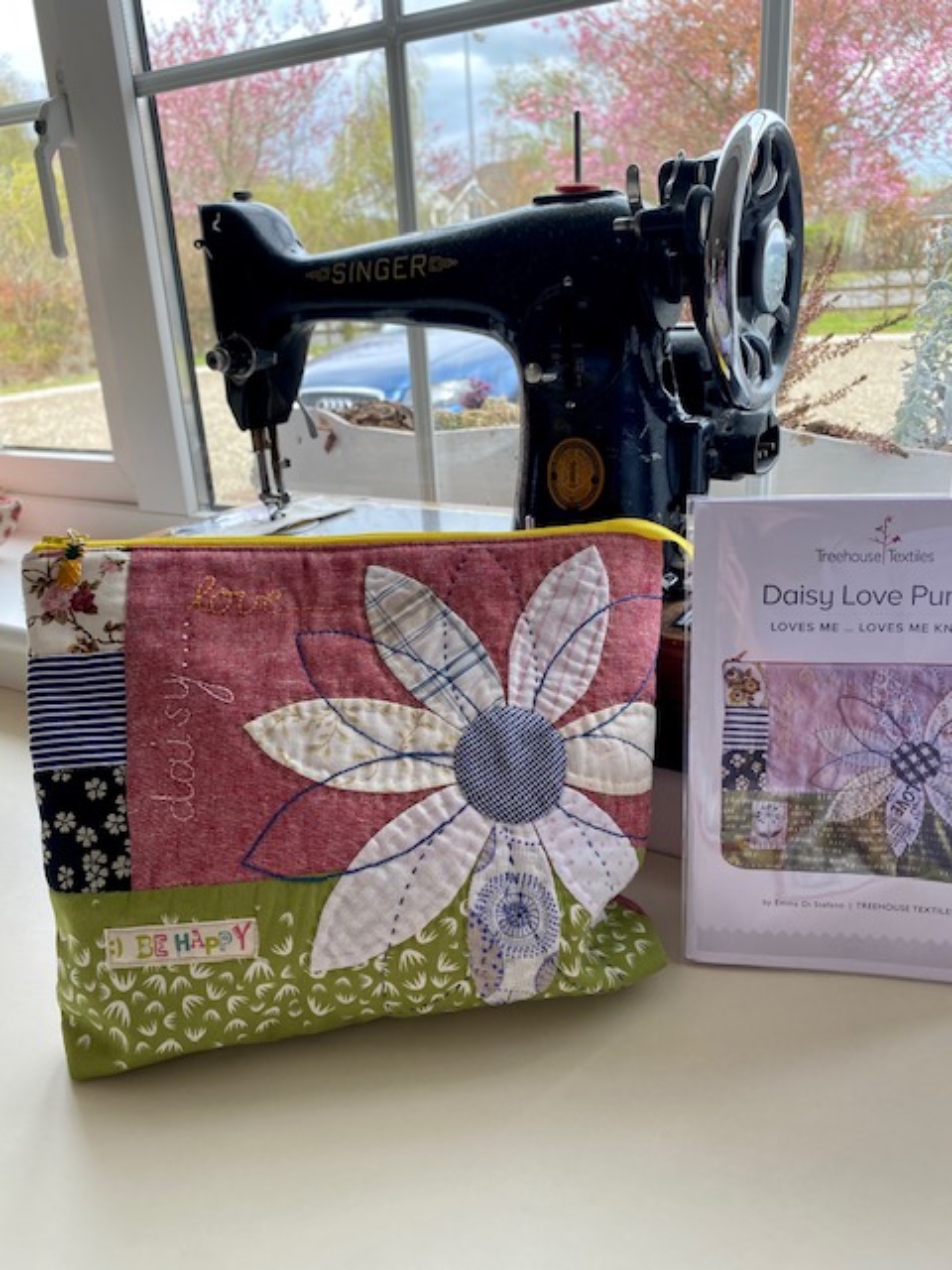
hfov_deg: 53.1
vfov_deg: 67.3
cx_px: 476
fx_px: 953
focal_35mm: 26
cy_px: 635
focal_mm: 4.25
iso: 32
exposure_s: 1/159
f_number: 1.8
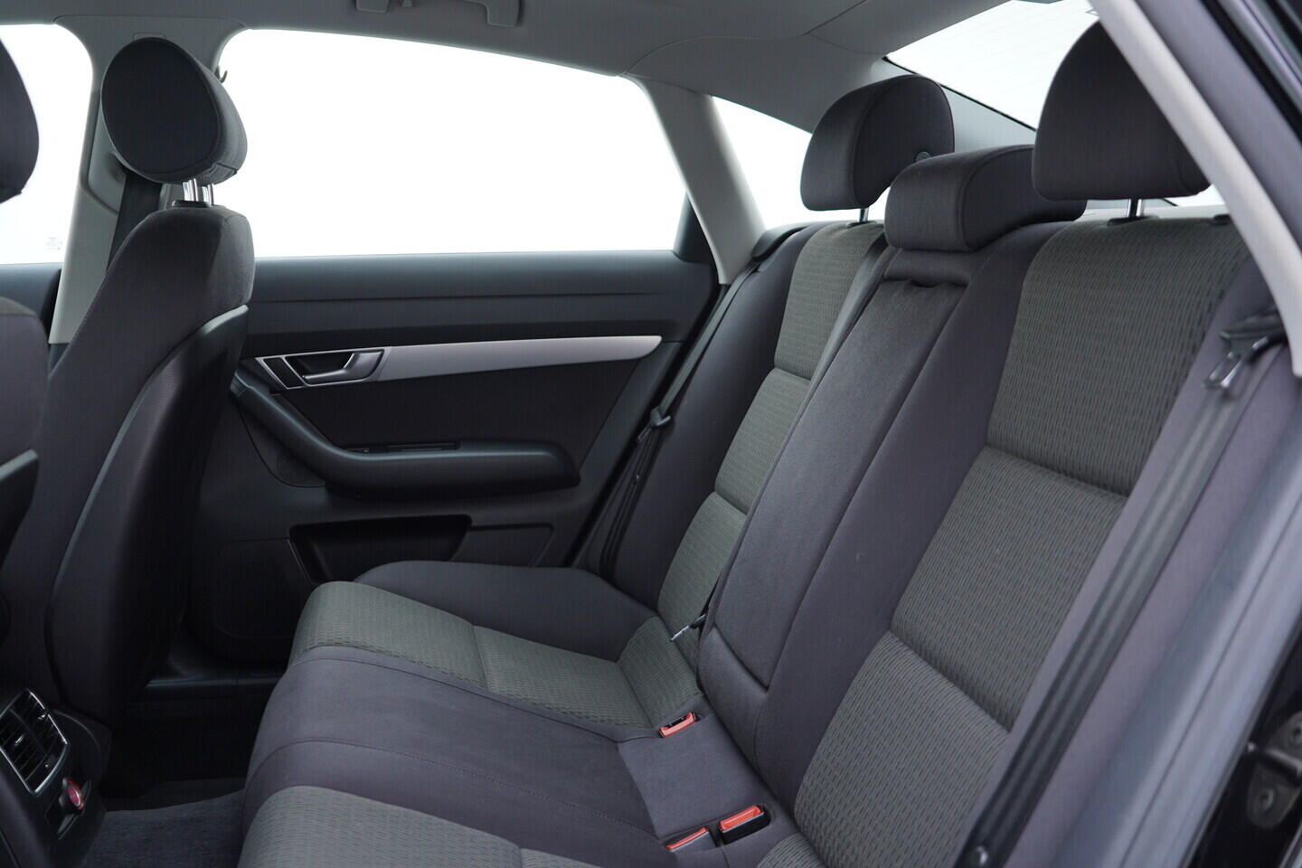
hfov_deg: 53.1
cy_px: 434
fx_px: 1302
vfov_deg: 36.9
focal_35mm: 36
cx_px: 651
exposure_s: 1/40
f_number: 2.8
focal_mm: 24
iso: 160
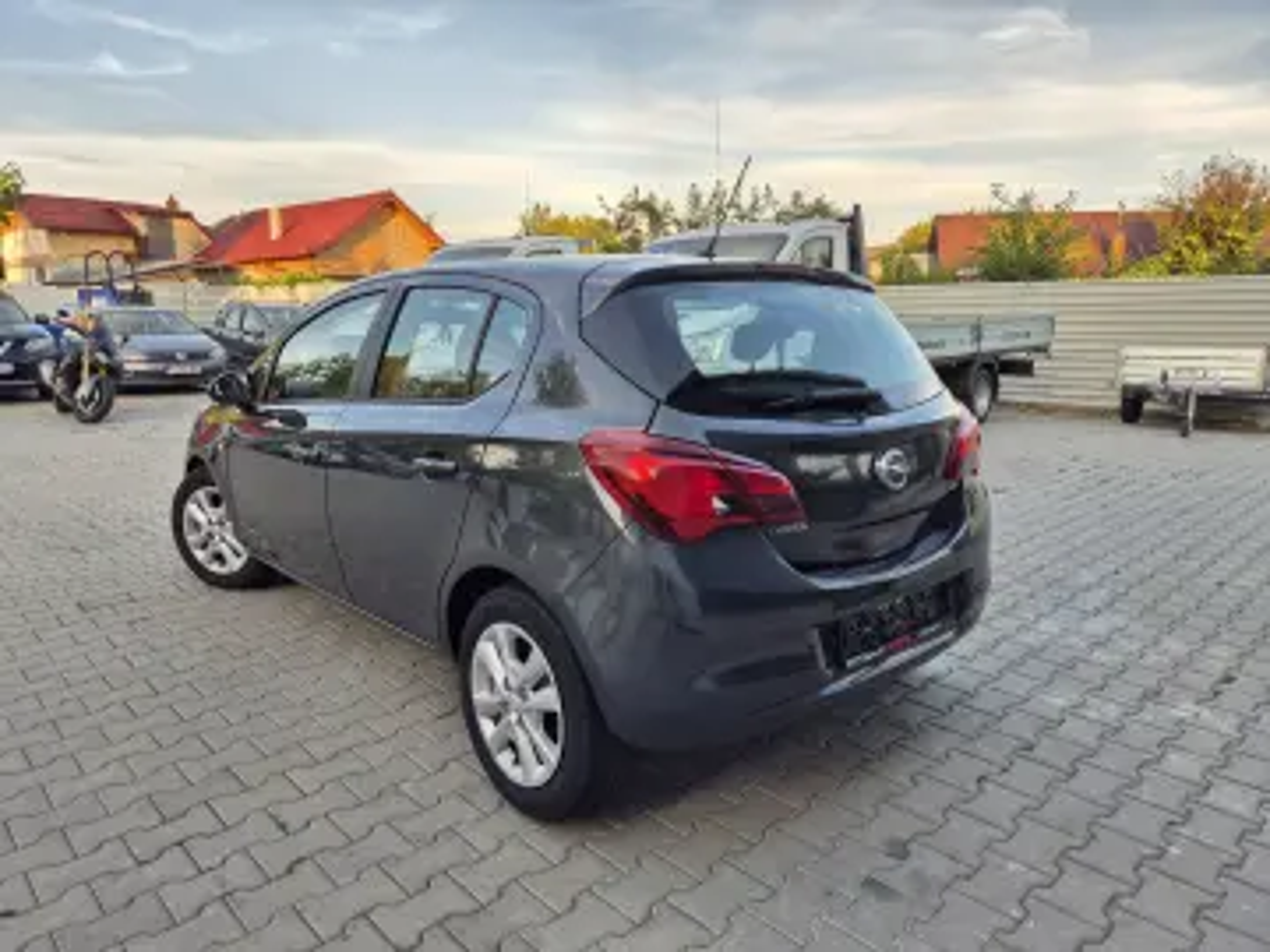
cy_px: 476
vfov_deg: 58.9
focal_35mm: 23
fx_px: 844
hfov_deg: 73.9
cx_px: 635
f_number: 1.8
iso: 25
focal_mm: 5.4
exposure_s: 1/233
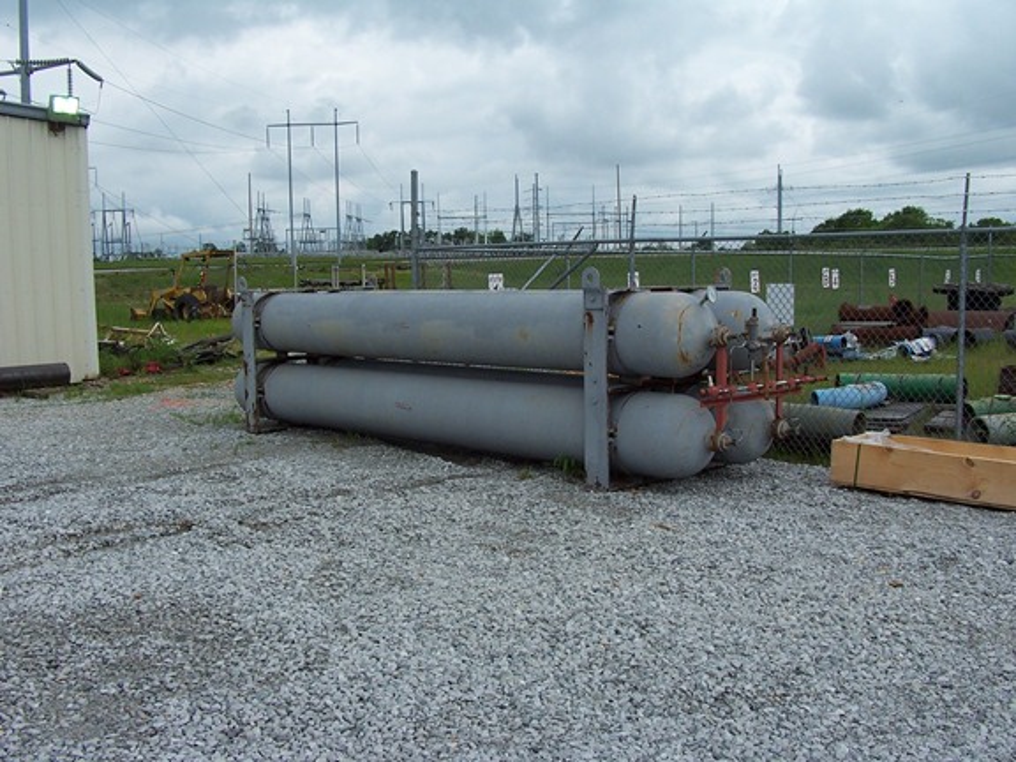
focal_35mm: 35
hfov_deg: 52.6
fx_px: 1027
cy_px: 381
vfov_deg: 40.7
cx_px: 508
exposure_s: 1/500
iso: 80
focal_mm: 6
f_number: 4
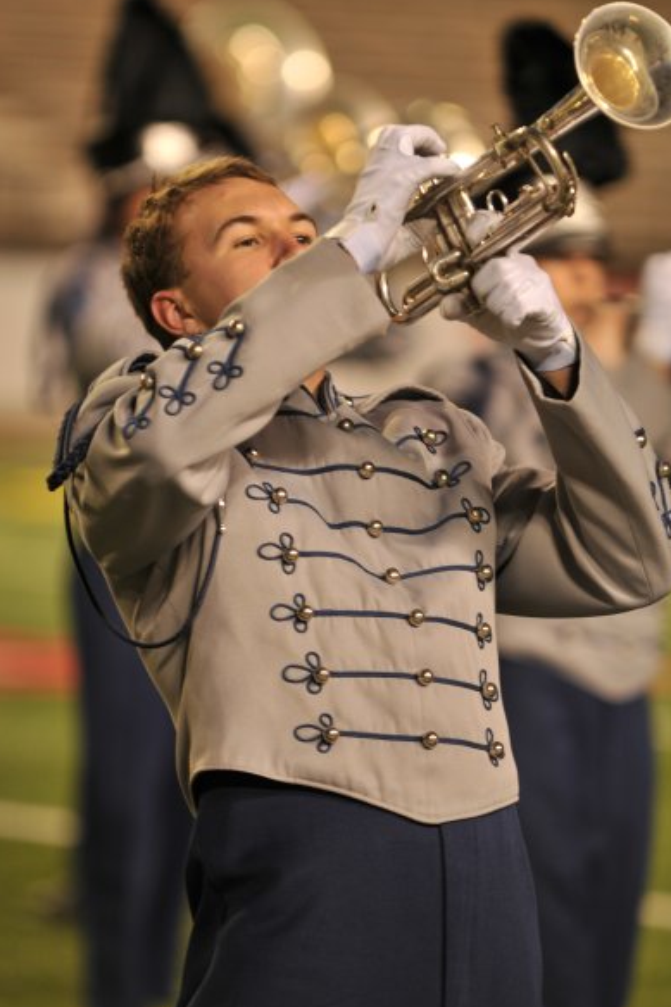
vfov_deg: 6.7
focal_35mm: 308
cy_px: 502
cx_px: 339
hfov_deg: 4.5
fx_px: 8616
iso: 220
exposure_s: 1/60
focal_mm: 200
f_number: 2.8
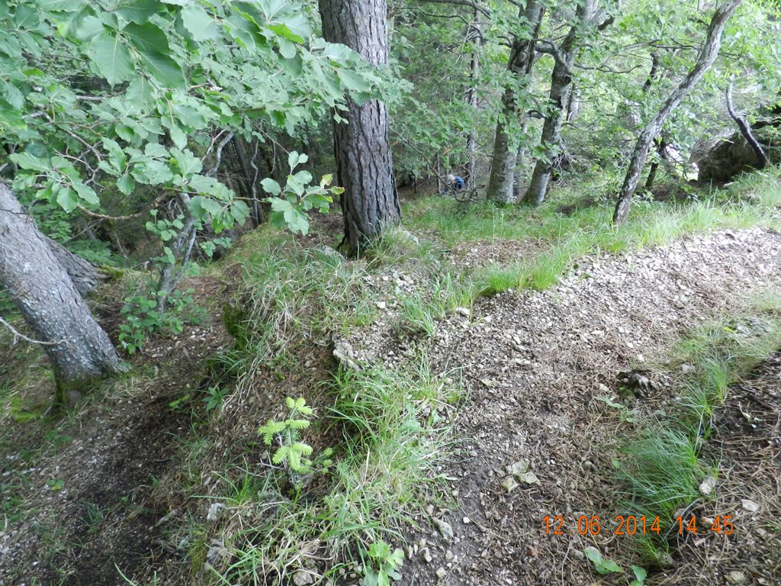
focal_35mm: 23
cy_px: 293
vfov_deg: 58.9
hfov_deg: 73.9
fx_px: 519
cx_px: 390
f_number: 3.4
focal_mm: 4
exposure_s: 1/30
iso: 220
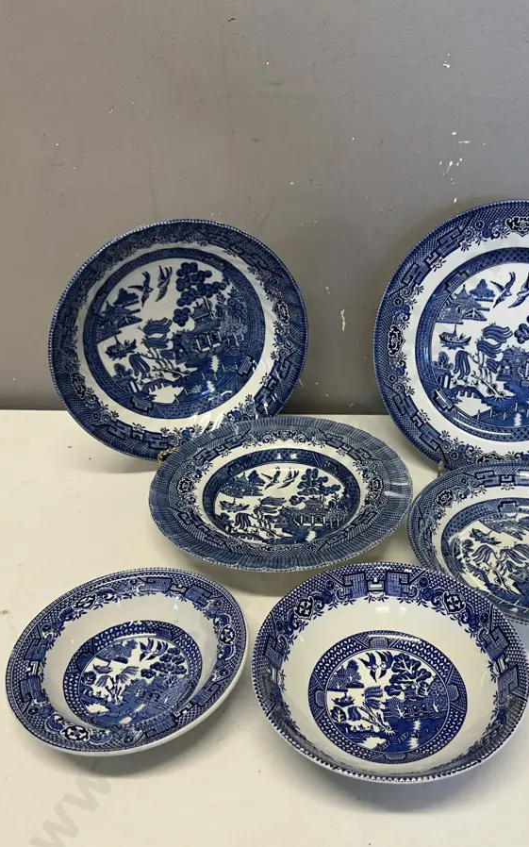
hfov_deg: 42.8
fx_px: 669
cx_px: 330
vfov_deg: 64.5
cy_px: 468
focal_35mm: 29
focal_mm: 6.86
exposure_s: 1/100
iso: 100
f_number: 1.78
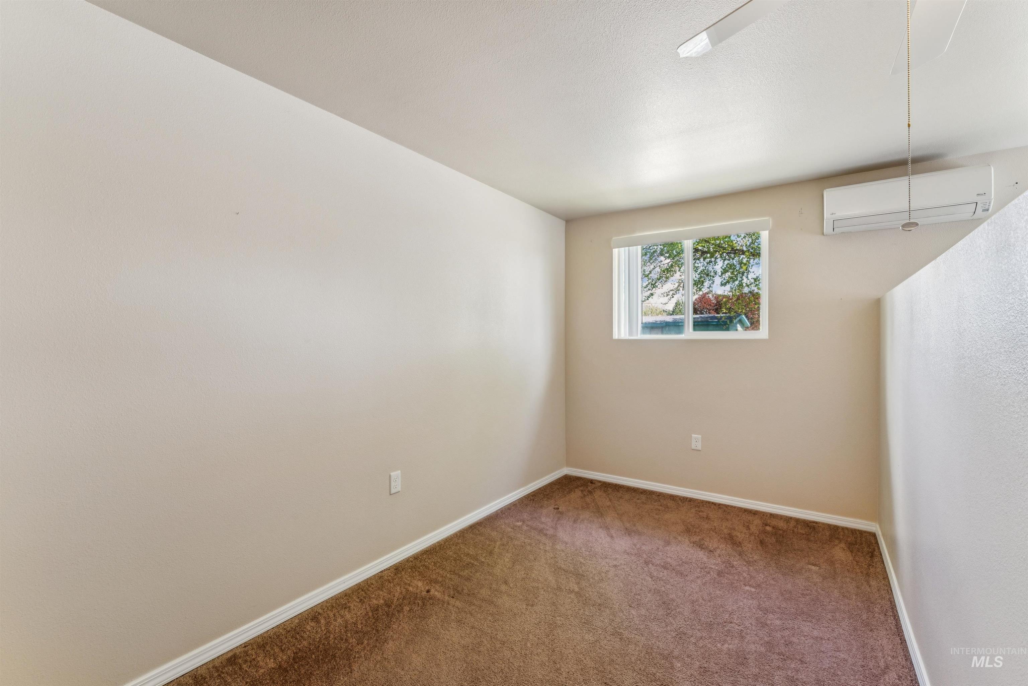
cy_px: 343
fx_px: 451
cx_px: 514
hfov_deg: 97.5
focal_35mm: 16
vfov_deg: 74.4
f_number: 13
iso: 400
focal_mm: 15.8
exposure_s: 1/8
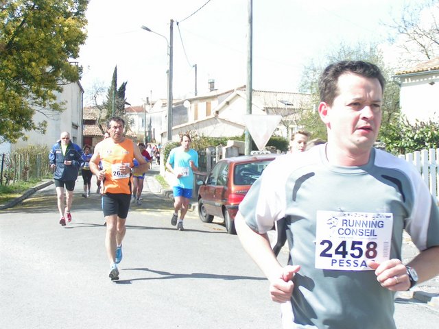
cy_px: 164
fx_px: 862
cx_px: 220
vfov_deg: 21.6
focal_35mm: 68
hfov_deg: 28.6
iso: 50
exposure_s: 1/400
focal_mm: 10.5
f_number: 3.2
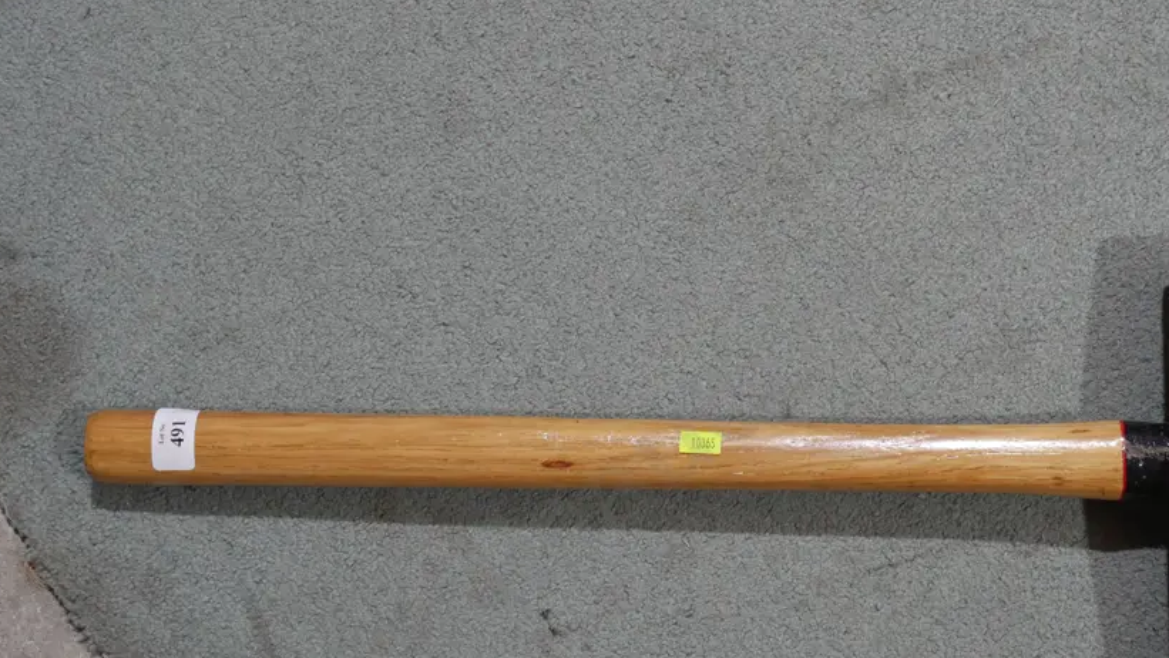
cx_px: 685
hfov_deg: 30.9
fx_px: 2108
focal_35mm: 68
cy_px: 442
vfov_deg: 17.7
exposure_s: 1/60
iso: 800
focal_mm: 25
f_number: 5.3
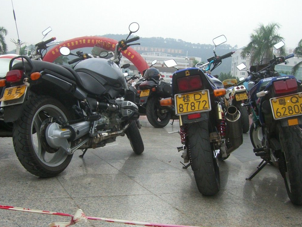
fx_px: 384
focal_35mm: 44
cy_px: 108
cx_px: 153
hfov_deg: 42.9
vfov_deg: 32.9
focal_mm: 6.2
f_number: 2.7
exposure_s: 1/200
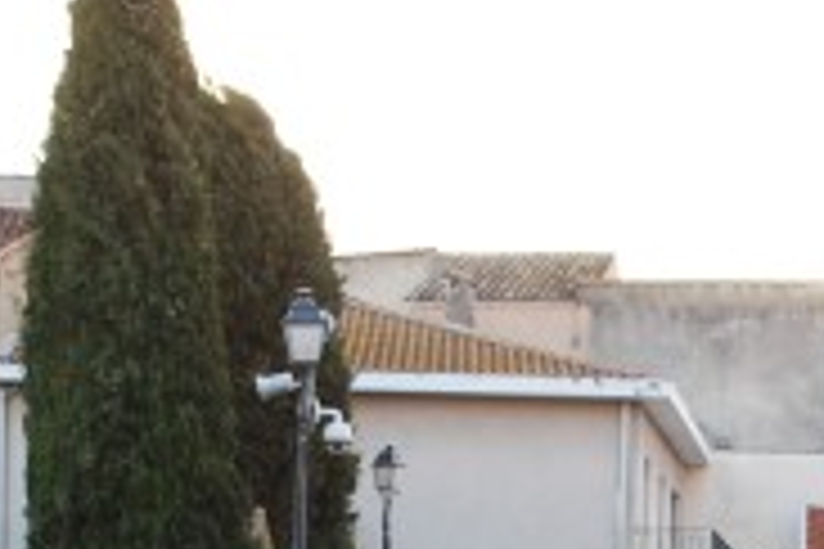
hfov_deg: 16.3
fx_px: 2884
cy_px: 853
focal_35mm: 126
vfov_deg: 10.5
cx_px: 446
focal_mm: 24
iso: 200
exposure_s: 1/30
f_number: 4.2
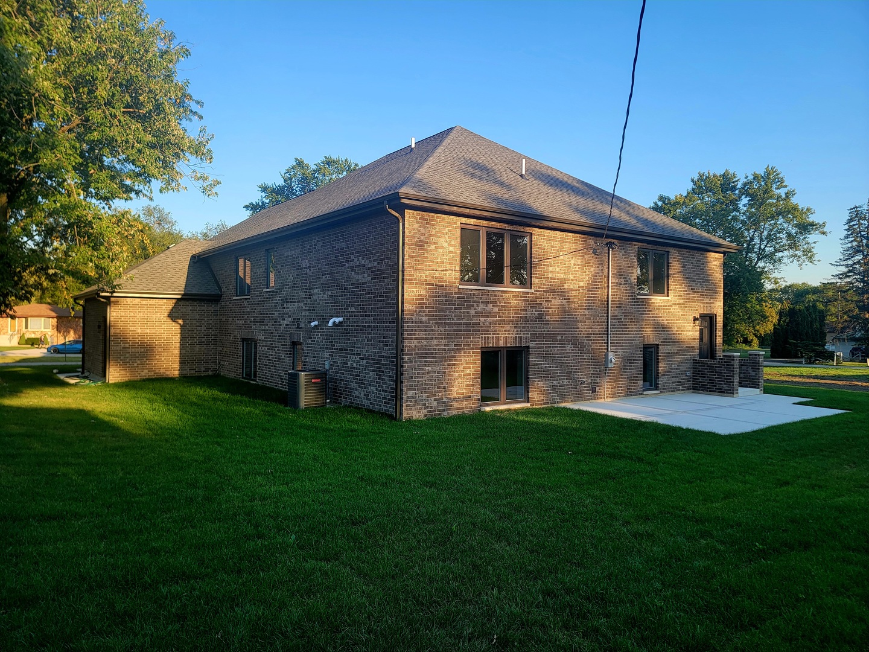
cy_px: 326
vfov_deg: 56.8
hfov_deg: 71.6
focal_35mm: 24
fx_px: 602
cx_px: 434
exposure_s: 1/233
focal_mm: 6.7
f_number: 1.8
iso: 16
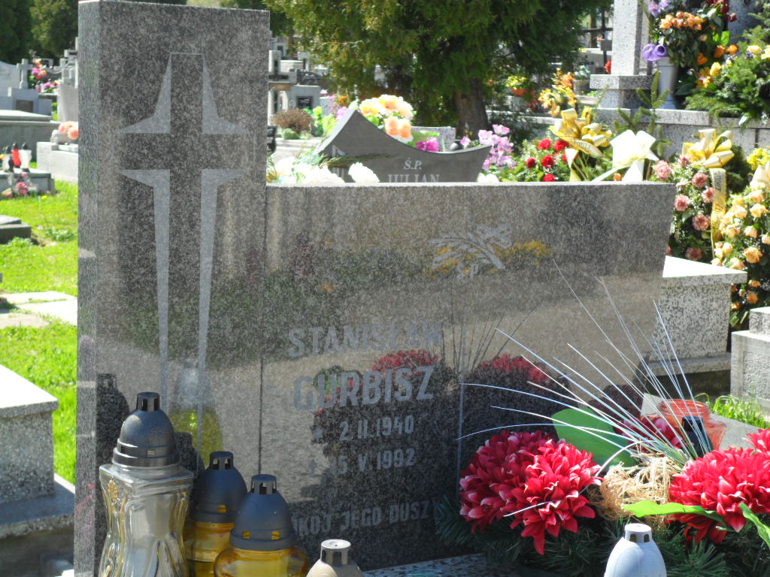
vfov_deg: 19.9
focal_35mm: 74
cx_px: 385
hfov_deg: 26.3
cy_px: 288
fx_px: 1646
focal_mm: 13.2
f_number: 3.9
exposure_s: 1/250
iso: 100
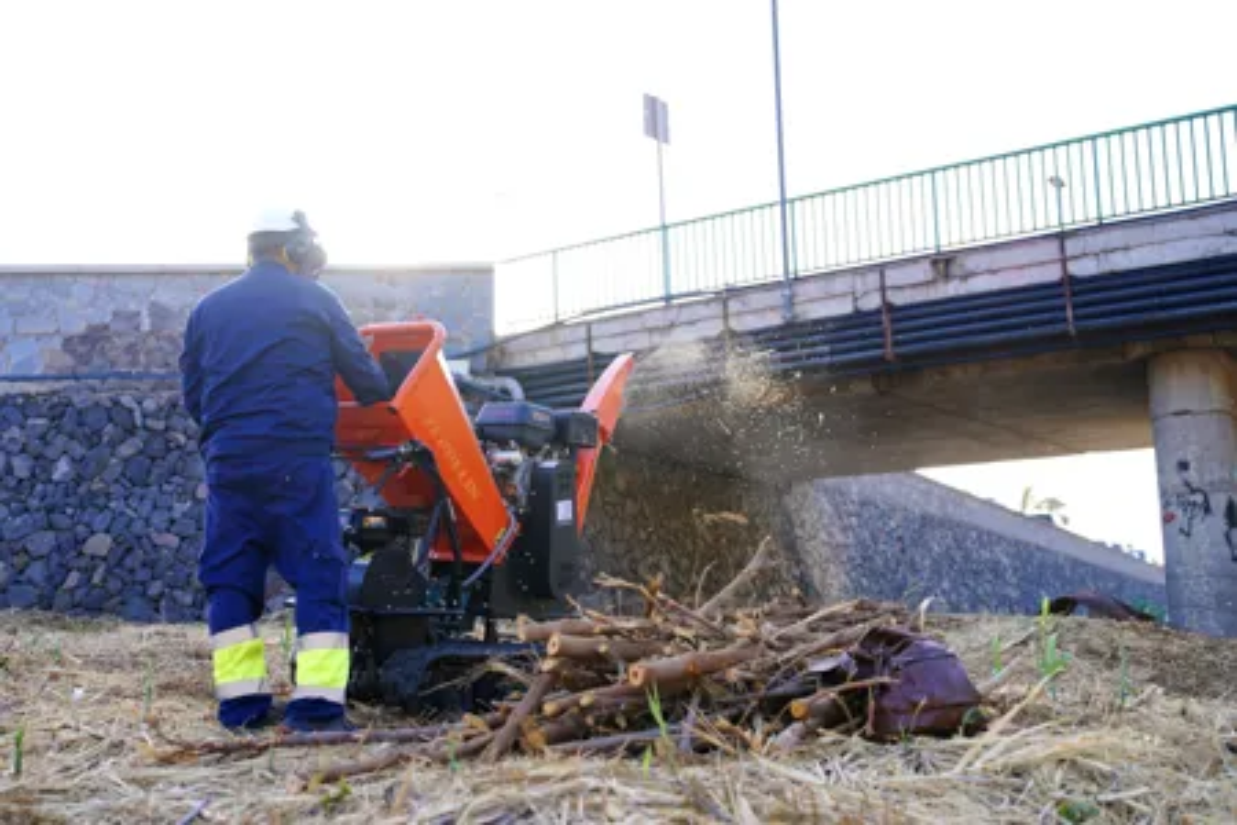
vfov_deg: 33.4
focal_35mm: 40
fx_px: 1374
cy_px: 412
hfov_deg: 48.5
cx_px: 618
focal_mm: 40
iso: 200
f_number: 2.5
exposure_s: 1/800
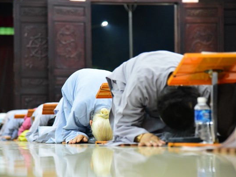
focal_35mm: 122
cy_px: 83
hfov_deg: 16.1
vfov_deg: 12.2
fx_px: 832
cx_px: 104
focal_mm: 105
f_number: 4
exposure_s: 1/160
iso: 10000
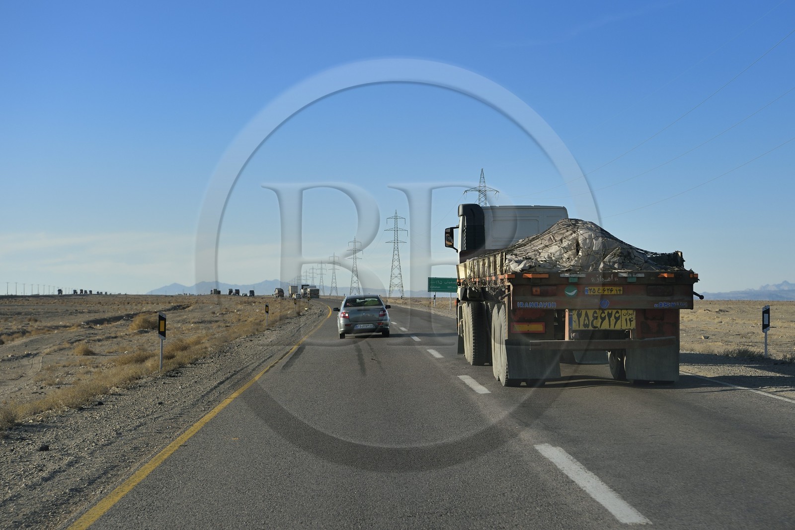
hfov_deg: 28.8
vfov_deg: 19.4
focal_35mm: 70
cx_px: 398
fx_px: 1545
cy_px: 265
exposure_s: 1/640
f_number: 7.1
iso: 200
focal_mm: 70
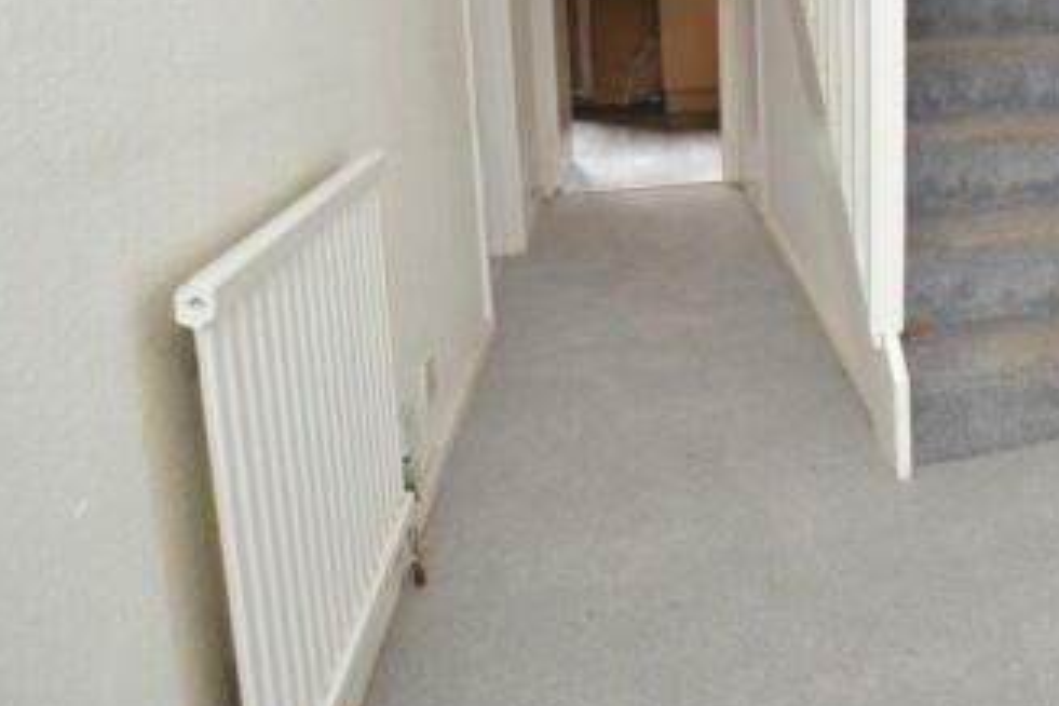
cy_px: 55
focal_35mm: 30
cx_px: 997
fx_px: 882
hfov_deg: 52.5
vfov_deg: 40.0
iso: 800
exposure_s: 1/60
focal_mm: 10
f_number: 4
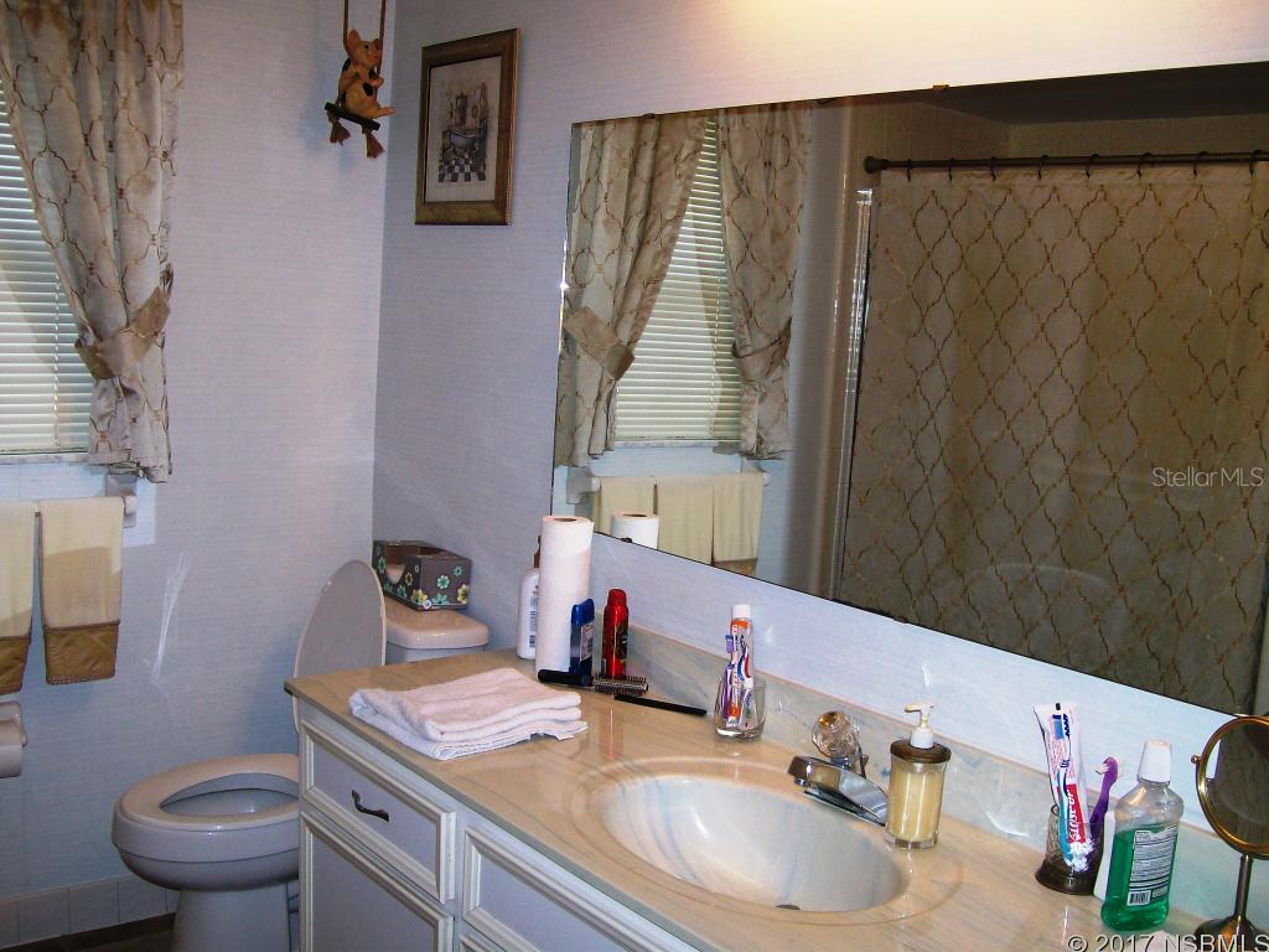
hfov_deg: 51.4
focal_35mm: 36
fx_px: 1320
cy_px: 476
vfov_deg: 39.7
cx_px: 634
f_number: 2.7
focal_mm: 6
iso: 80
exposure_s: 1/64
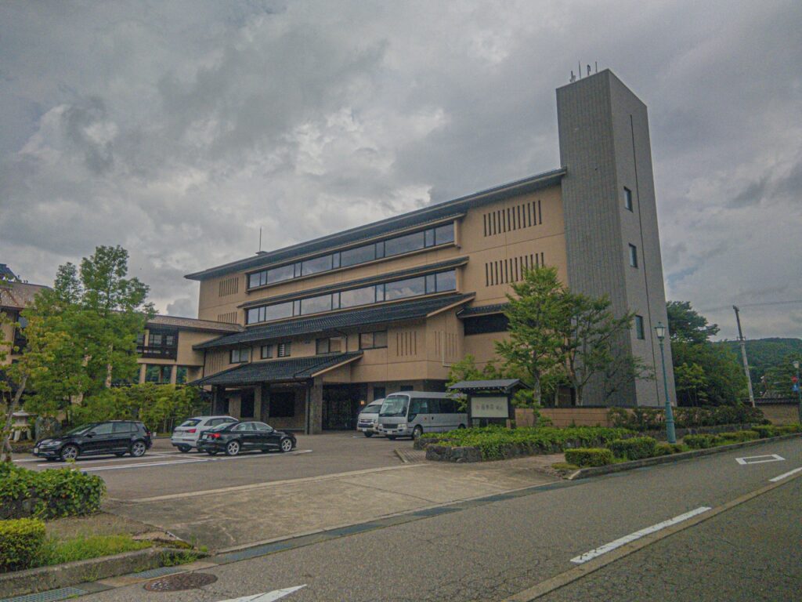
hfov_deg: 67.3
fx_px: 602
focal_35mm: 26
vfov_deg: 53.1
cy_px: 301
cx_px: 401
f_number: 1.8
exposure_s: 1/590
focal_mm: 4.25
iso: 32
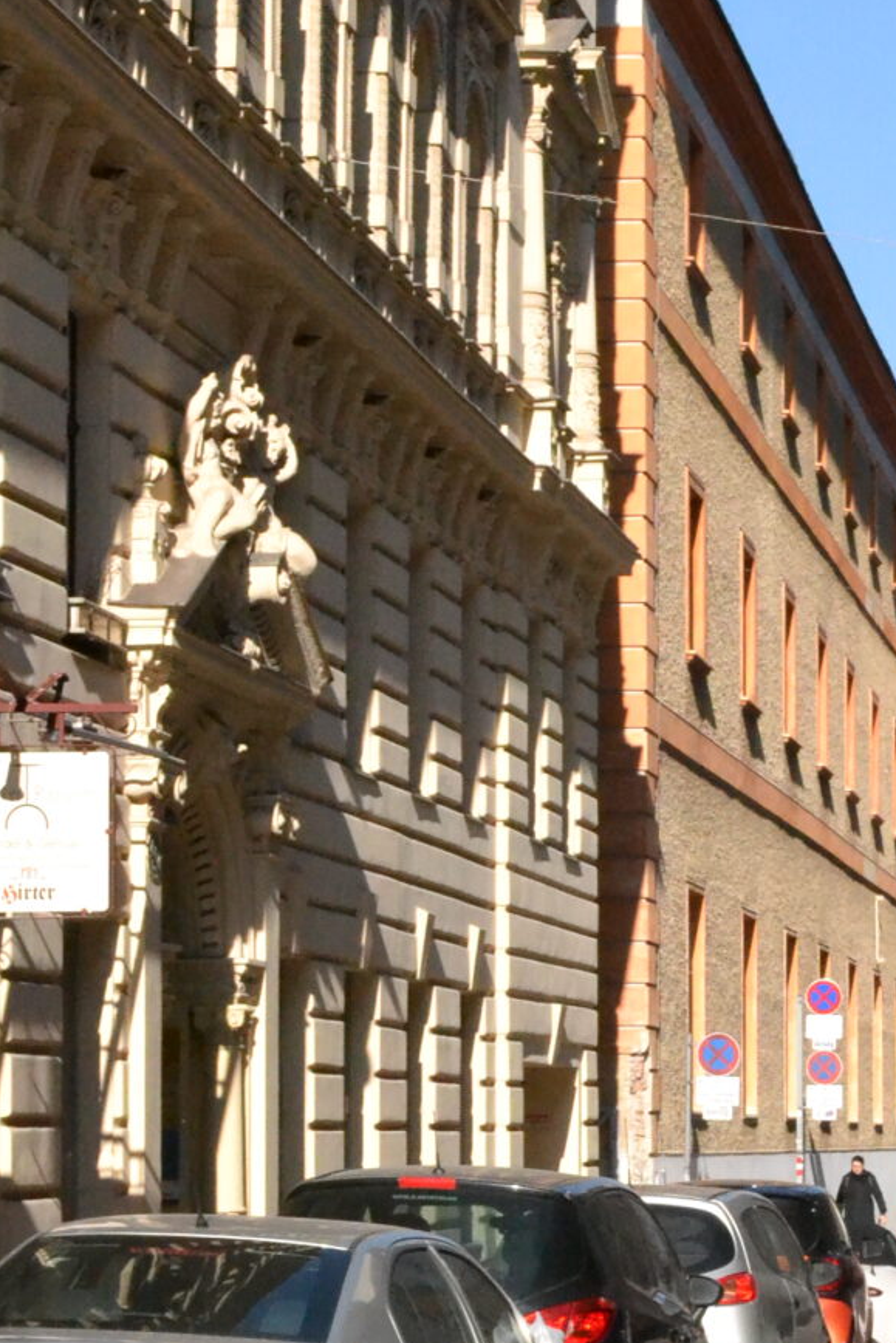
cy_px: 933
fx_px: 4291
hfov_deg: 11.6
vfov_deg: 17.7
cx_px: 1219
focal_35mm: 115
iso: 3200
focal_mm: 26
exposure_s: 1/4000
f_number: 8
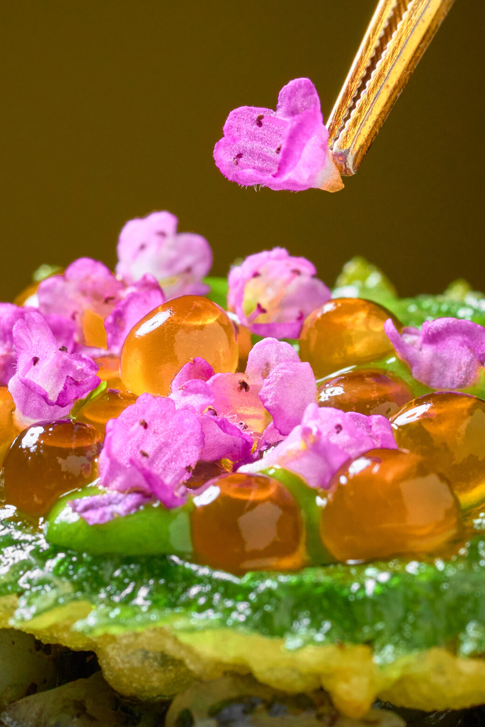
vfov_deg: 4.2
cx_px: 178
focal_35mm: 493
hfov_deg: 2.8
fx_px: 9960
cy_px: 324
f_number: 11
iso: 500
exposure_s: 1/125
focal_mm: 200
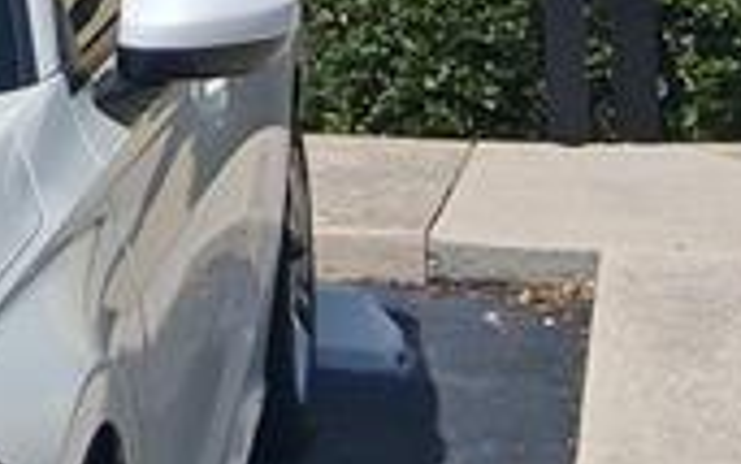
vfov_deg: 7.1
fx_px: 3333
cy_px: -950
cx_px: -238
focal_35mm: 165
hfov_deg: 12.3
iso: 25
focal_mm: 3.98
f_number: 1.8
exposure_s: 1/1239
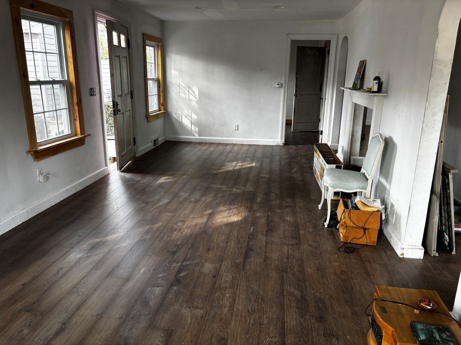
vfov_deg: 53.1
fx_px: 346
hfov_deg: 67.3
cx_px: 230
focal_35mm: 26
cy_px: 172
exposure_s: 1/60
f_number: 1.6
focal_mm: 5.96
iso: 80
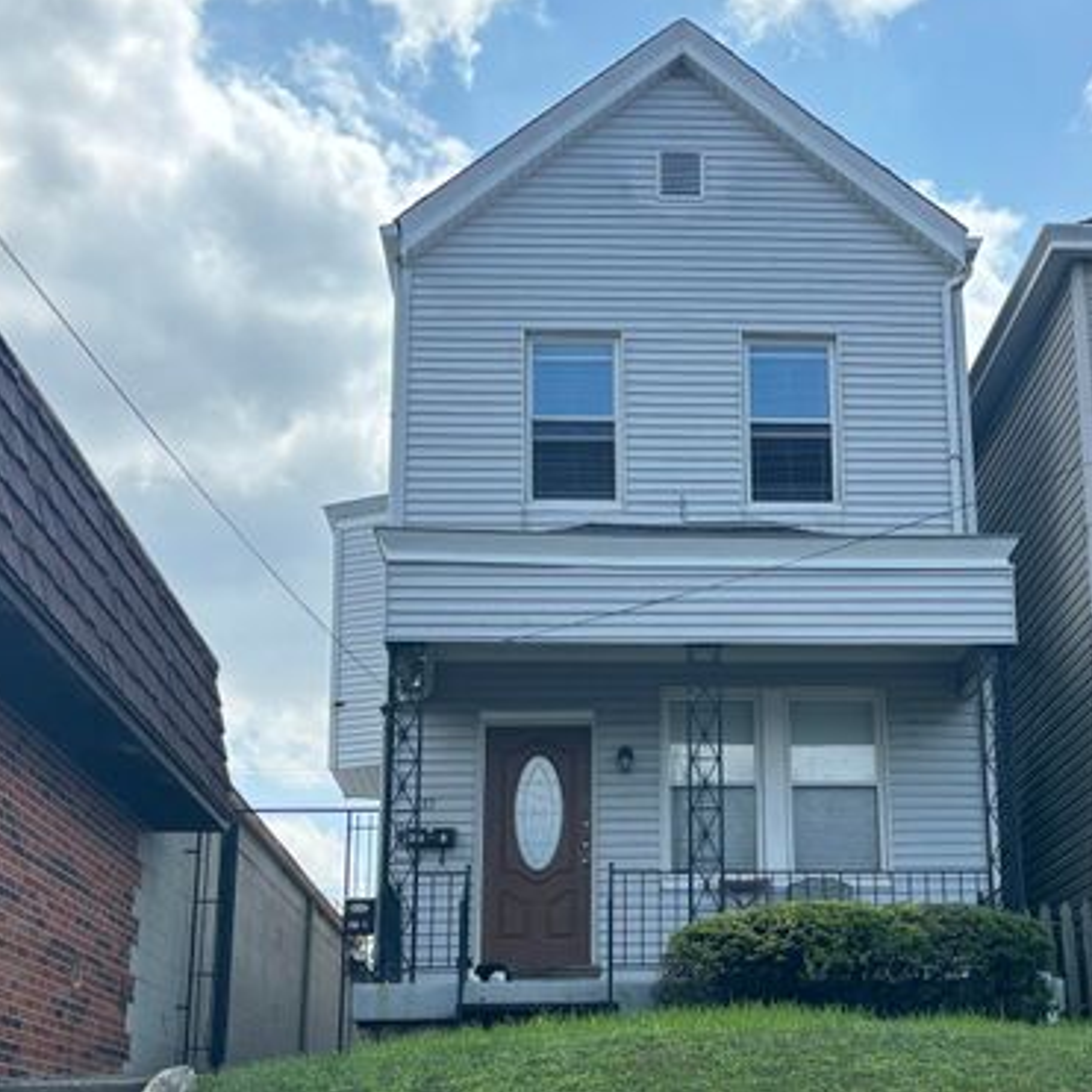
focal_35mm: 31
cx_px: 524
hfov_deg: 52.5
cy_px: 543
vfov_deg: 52.5
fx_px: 1106
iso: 50
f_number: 1.6
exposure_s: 1/1949
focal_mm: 5.96
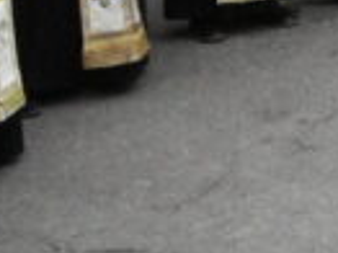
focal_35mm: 271
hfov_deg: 6.7
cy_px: -391
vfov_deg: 5.3
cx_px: 993
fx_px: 2644
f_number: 14
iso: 5000
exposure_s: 1/800
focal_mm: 24
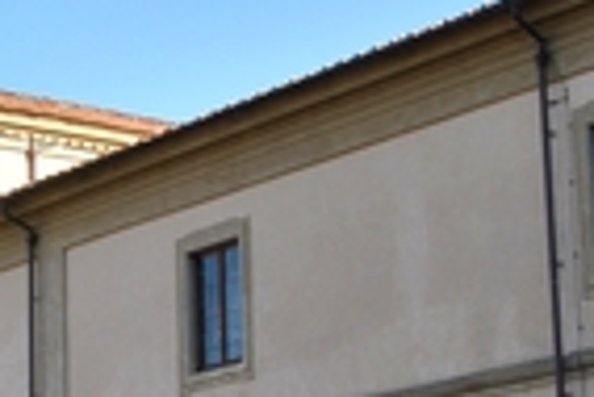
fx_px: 2511
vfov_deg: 9.0
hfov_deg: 13.3
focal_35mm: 152
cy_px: 338
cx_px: -33
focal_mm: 24
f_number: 7.1
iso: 100
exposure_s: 1/200
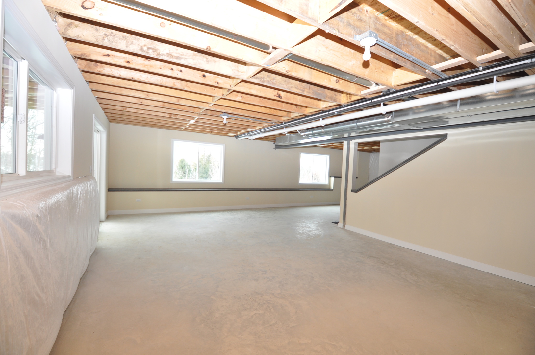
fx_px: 223
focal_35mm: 15
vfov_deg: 77.2
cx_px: 268
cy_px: 178
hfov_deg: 100.5
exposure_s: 1/60
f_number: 4
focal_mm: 10
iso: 400
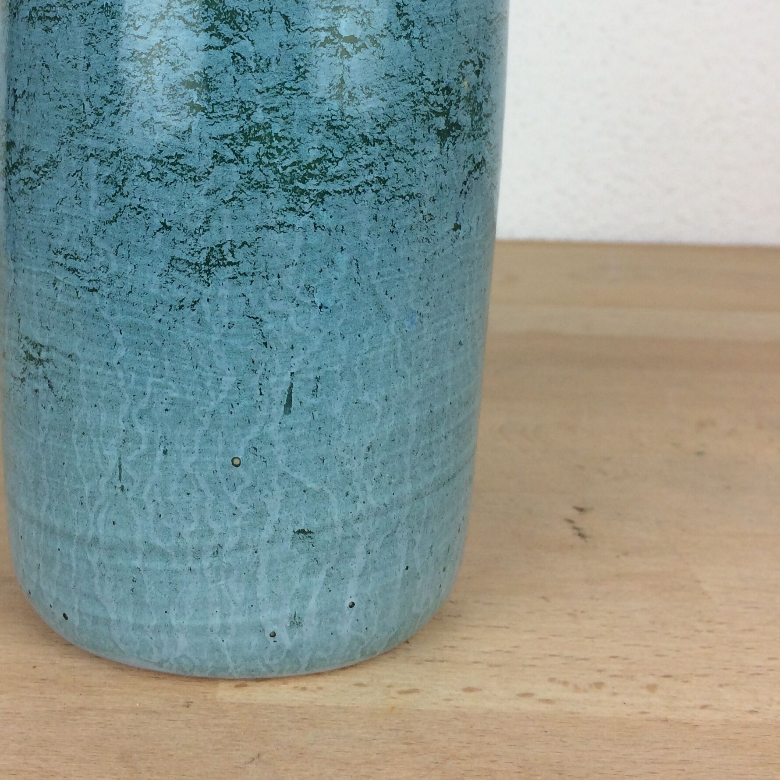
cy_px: 124
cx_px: 256
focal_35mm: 47
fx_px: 1198
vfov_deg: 34.6
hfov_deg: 35.7
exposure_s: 1/100
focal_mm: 4.15
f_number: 2.2
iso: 50
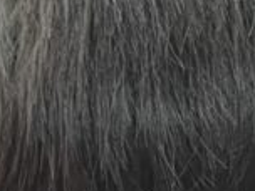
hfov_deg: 11.2
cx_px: 32
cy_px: 322
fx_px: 1289
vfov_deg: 8.2
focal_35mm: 175
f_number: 1.6
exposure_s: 1/60
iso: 125
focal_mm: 5.1
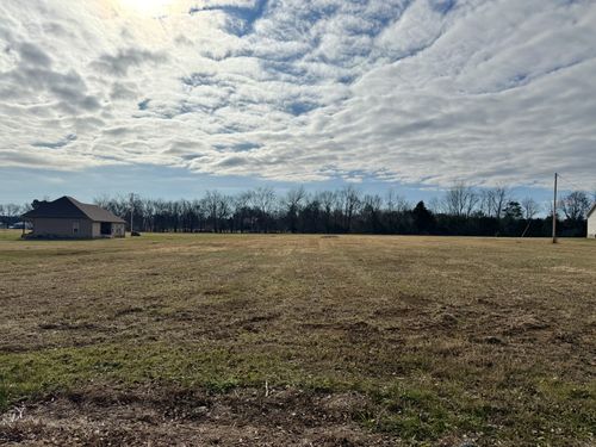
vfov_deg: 56.8
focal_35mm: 24
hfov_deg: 71.6
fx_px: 413
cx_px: 298
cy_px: 224
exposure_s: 1/22727
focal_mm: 6.76
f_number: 1.78
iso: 64
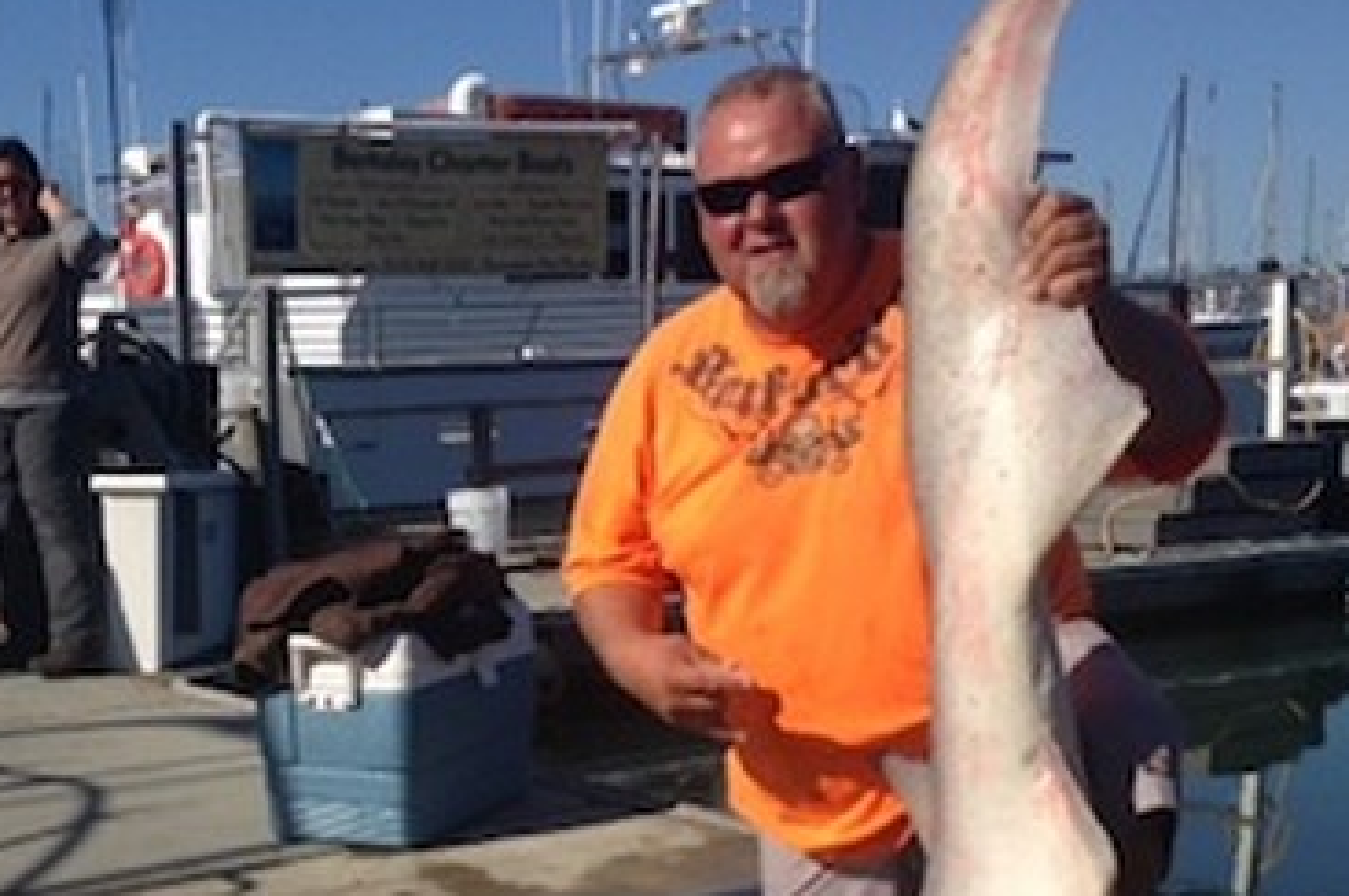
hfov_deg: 33.7
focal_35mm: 59
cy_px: 788
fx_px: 2209
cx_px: 485
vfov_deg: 22.5
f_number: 2.4
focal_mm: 4.13
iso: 50
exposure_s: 1/2463
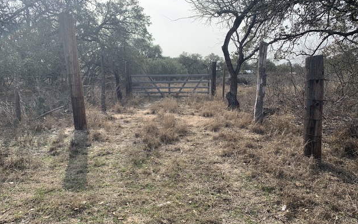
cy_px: 128
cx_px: 177
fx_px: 273
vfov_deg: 44.4
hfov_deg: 66.5
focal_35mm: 28
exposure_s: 1/1560
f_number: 1.8
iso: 25
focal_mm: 4.25
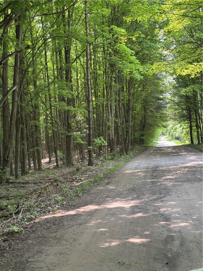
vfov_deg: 36.8
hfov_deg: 28.0
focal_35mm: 52
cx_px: 102
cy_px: 136
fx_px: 407
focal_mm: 5.96
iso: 32
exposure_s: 1/121
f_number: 1.6
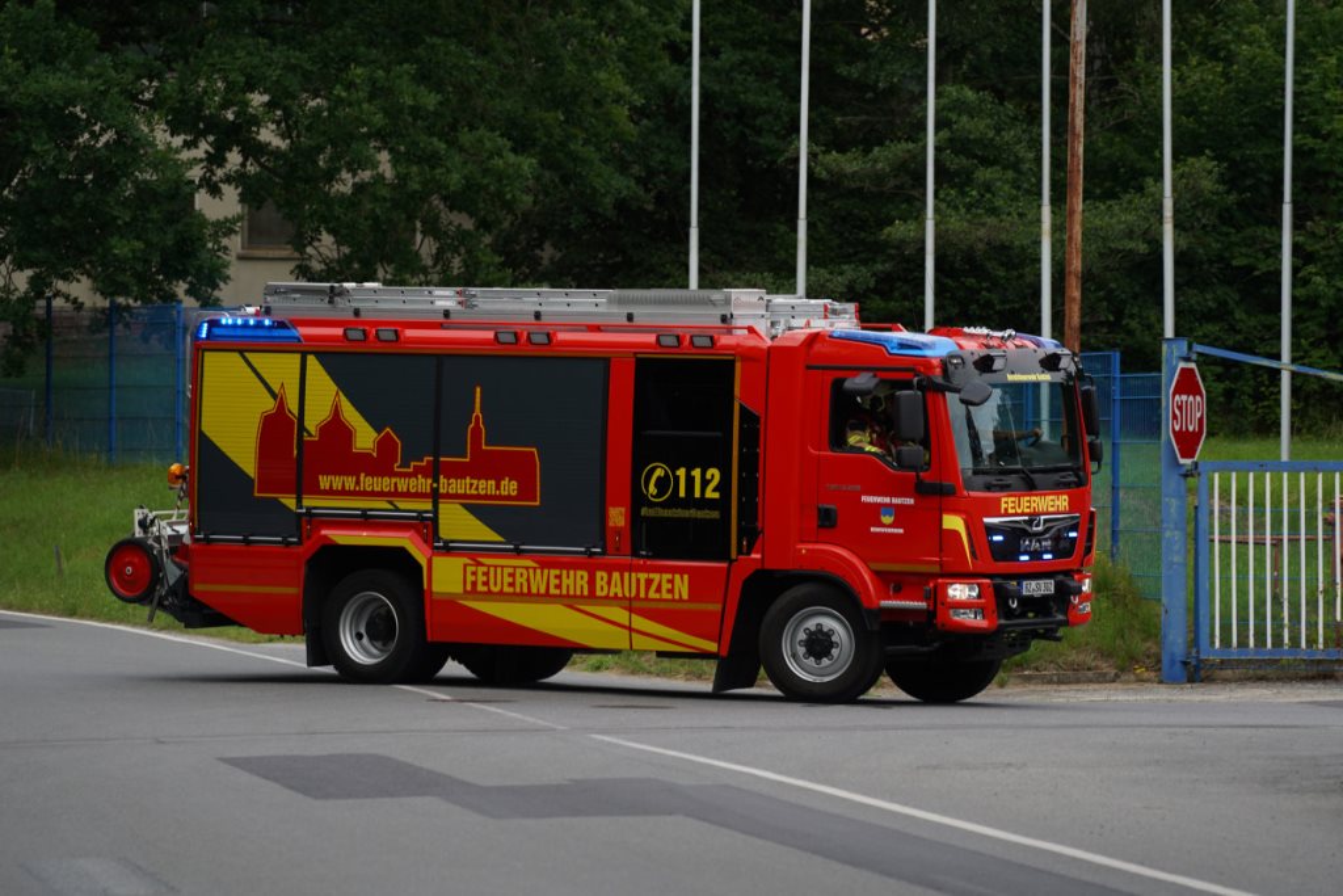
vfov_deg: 7.0
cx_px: 672
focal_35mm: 196
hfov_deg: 10.5
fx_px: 7312
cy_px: 448
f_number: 5.6
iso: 200
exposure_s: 1/400
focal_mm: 196
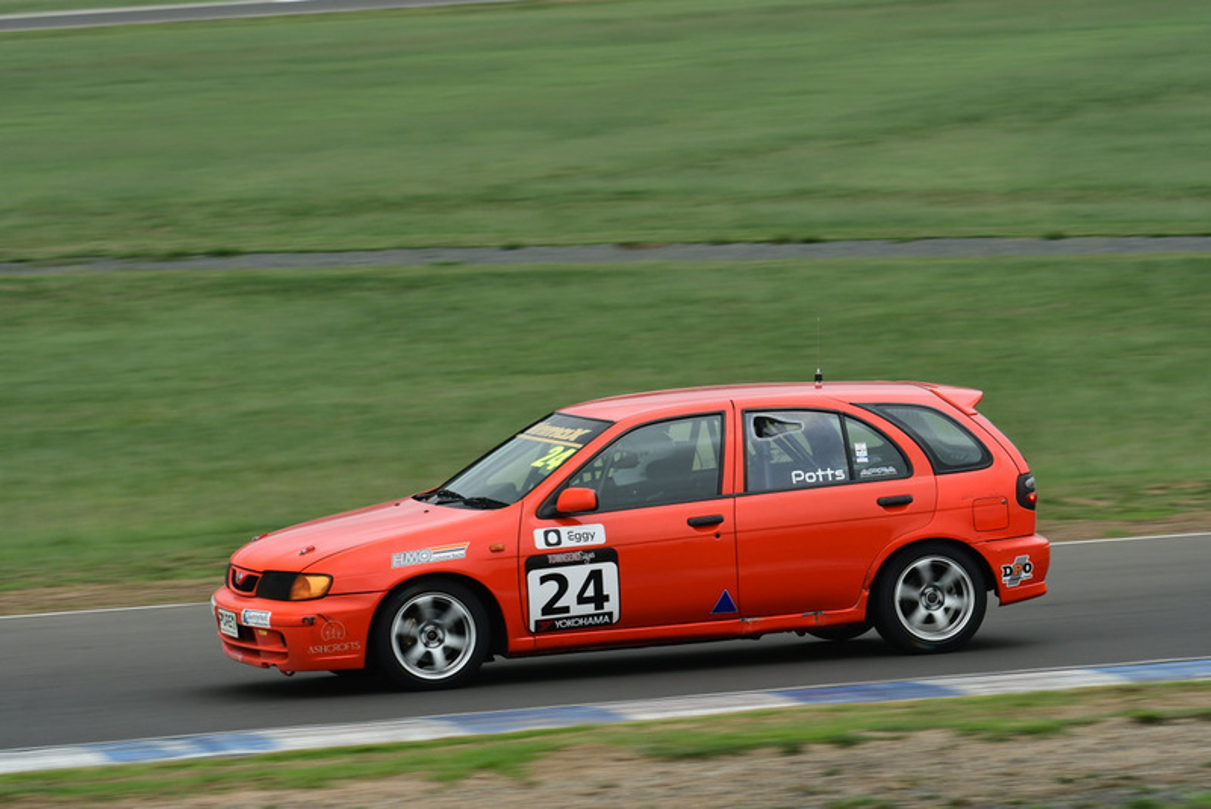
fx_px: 6814
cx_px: 606
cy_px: 404
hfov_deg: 10.2
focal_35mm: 202
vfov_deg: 6.8
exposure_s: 1/250
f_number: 11
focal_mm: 135
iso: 500
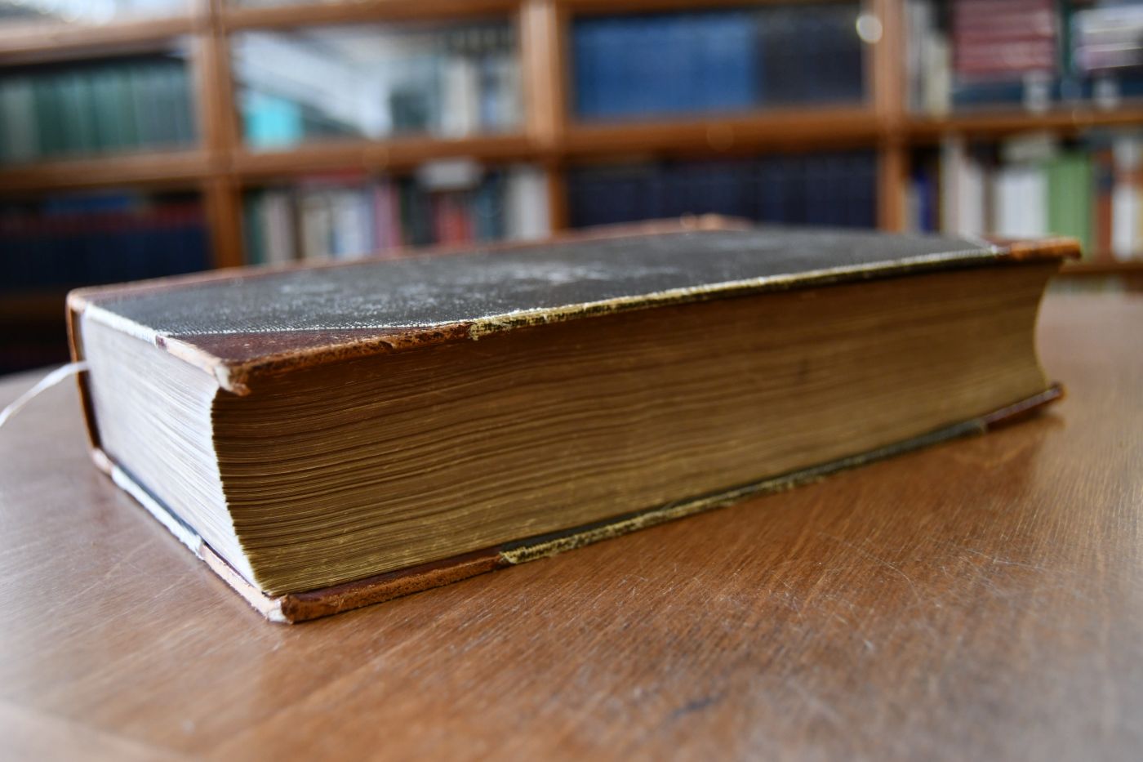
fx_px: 1079
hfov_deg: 55.8
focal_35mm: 34
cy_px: 381
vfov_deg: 38.9
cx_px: 572
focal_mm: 23
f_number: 3.8
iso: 900
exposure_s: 1/125
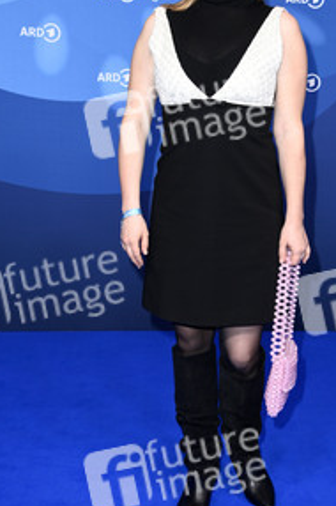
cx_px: 226
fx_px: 1081
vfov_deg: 26.3
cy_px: 205
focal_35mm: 77
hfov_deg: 17.6
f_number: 5.6
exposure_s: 1/250
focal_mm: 55
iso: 1000
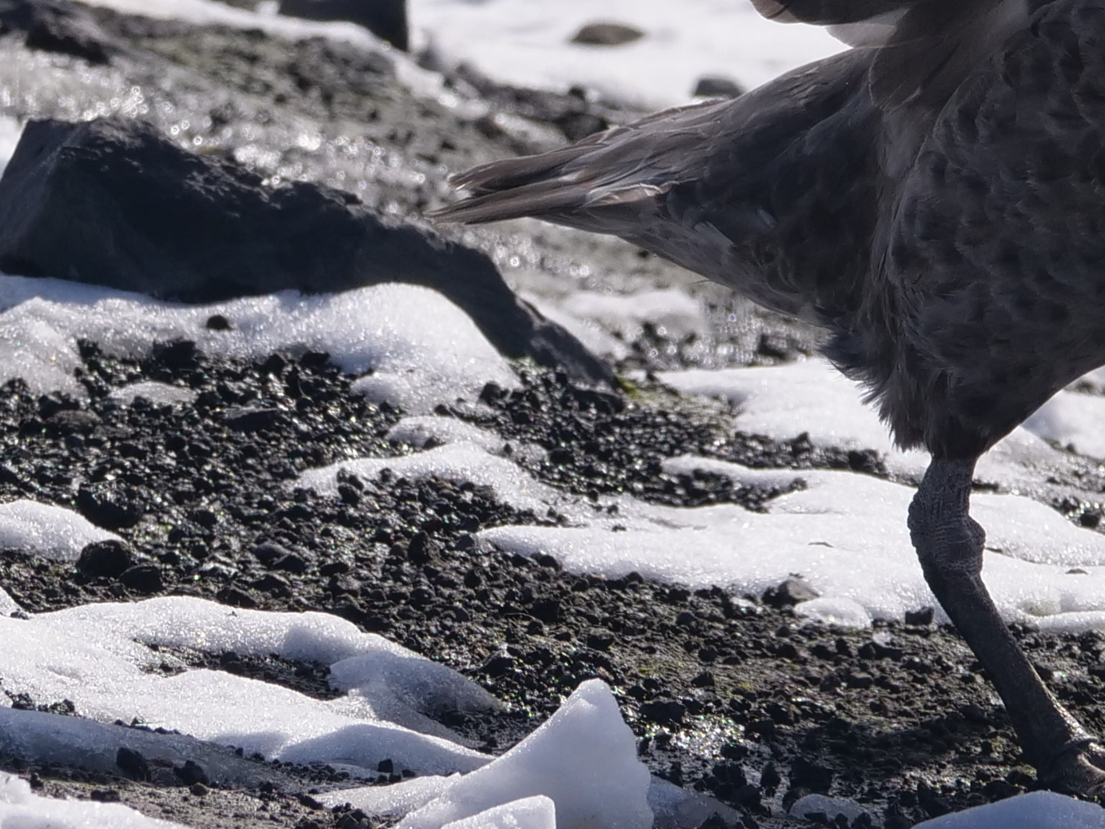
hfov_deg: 2.2
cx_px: 808
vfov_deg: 1.7
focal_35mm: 900
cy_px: -278
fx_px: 28734
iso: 200
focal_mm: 120
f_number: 7.1
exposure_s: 1/1300
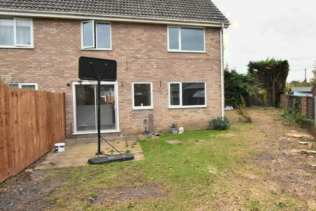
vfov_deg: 51.3
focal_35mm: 25
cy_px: 98
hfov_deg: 70.8
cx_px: 189
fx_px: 220
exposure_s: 1/500
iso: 6400
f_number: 11
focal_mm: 12
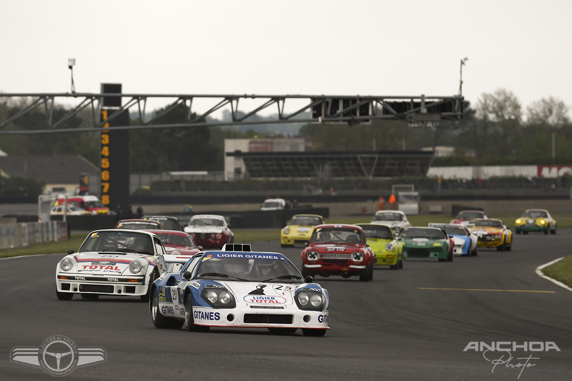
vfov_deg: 4.6
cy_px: 190
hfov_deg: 6.9
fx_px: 4766
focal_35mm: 300
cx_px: 286
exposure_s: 1/1000
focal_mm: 200
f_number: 4
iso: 400
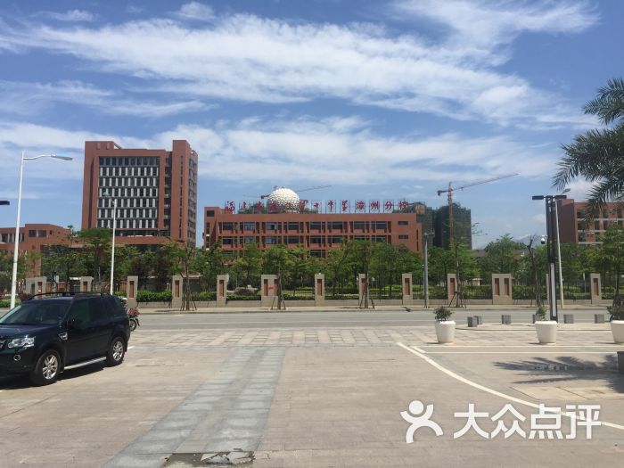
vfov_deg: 48.2
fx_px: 523
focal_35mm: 29
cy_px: 234
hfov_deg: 61.7
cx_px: 312
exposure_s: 1/3049
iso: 32
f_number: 2.2
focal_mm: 4.15
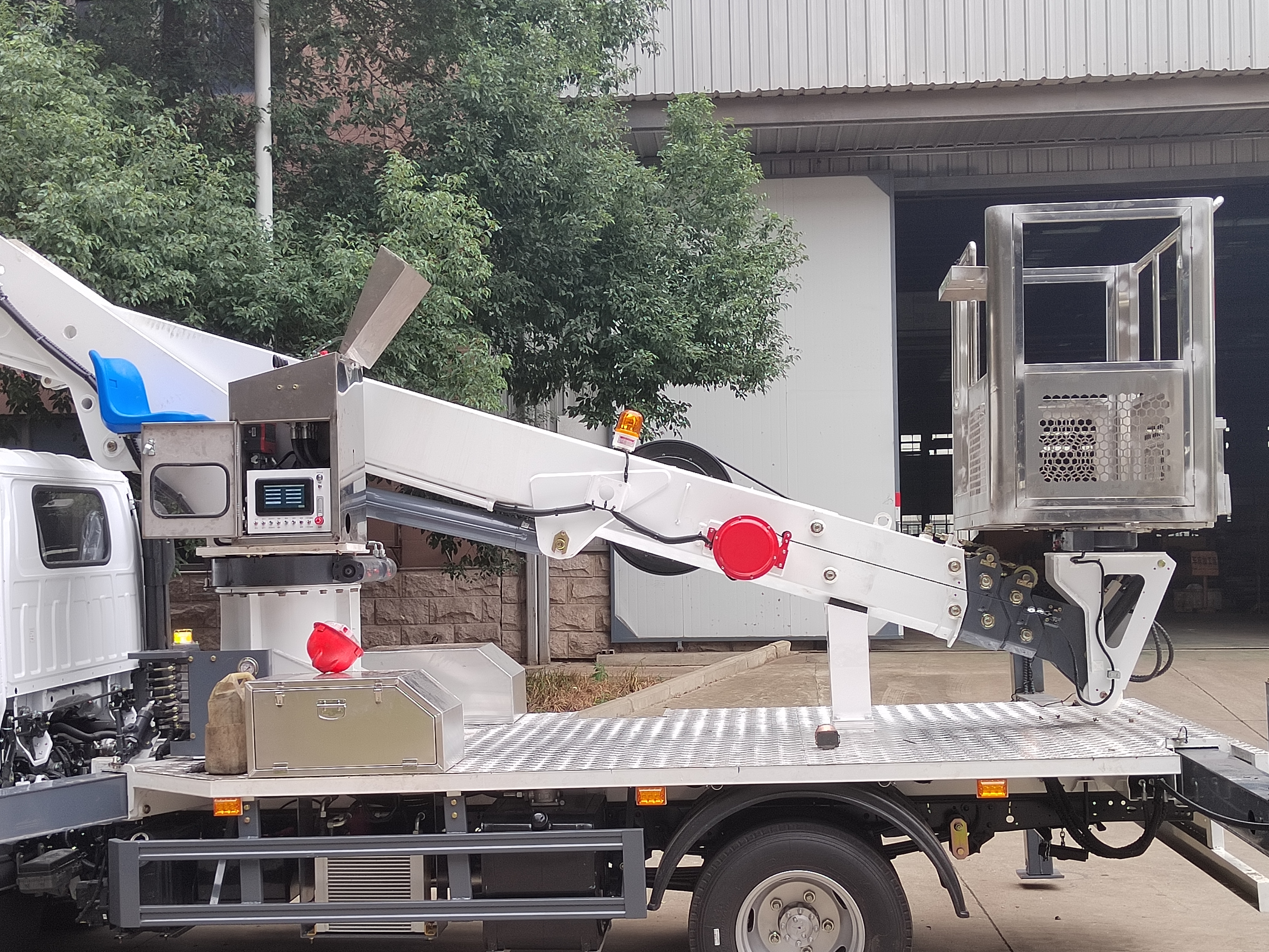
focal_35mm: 45
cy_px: 533
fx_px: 1650
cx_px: 588
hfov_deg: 42.0
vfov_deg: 32.2
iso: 195
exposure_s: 1/100
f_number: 1.9
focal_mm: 5.52
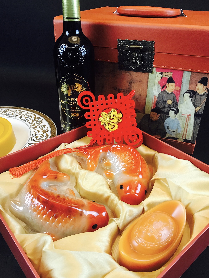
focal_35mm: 29
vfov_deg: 61.7
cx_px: 103
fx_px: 233
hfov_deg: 48.2
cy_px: 142
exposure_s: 1/25
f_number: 1.8
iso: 40
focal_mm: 3.99
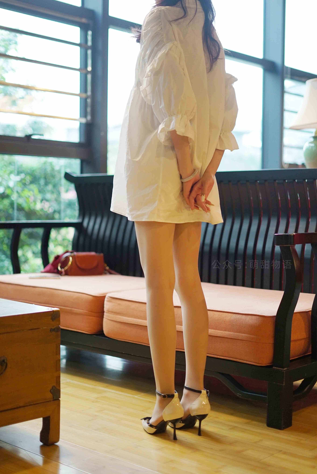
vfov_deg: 38.2
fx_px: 686
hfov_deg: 26.0
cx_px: 163
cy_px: 233
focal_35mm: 52
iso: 1000
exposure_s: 1/500
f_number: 1.8
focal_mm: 50
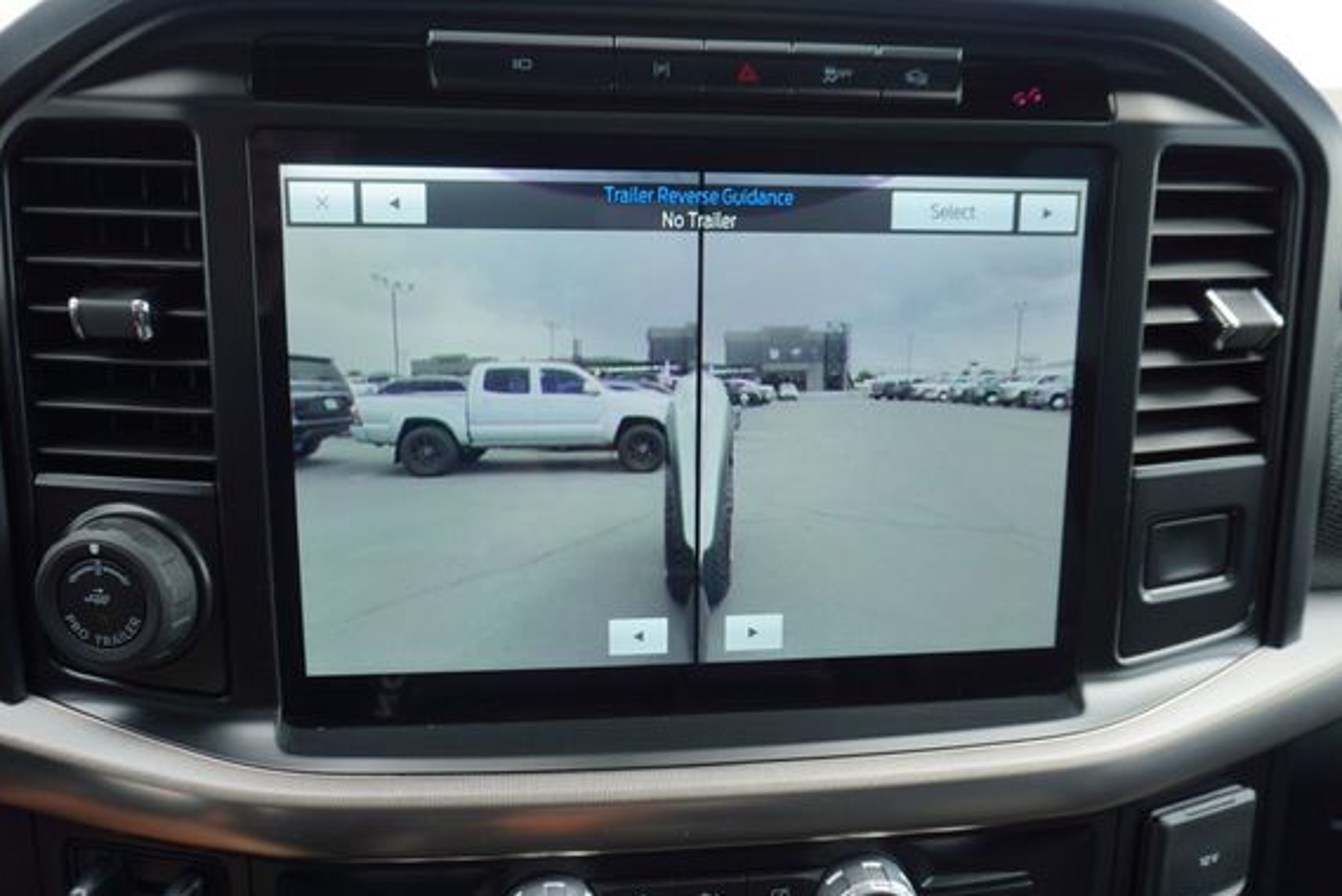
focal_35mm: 27
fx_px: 1007
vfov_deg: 48.0
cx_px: 651
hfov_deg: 67.3
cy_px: 465
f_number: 4
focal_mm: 16
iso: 100
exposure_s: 1/60
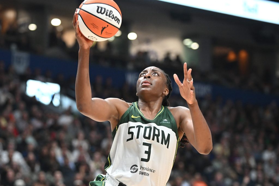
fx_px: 930
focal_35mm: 120
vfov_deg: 11.4
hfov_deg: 17.1
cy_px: 93
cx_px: 140
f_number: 3.2
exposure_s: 1/1250
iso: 4000
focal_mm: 120
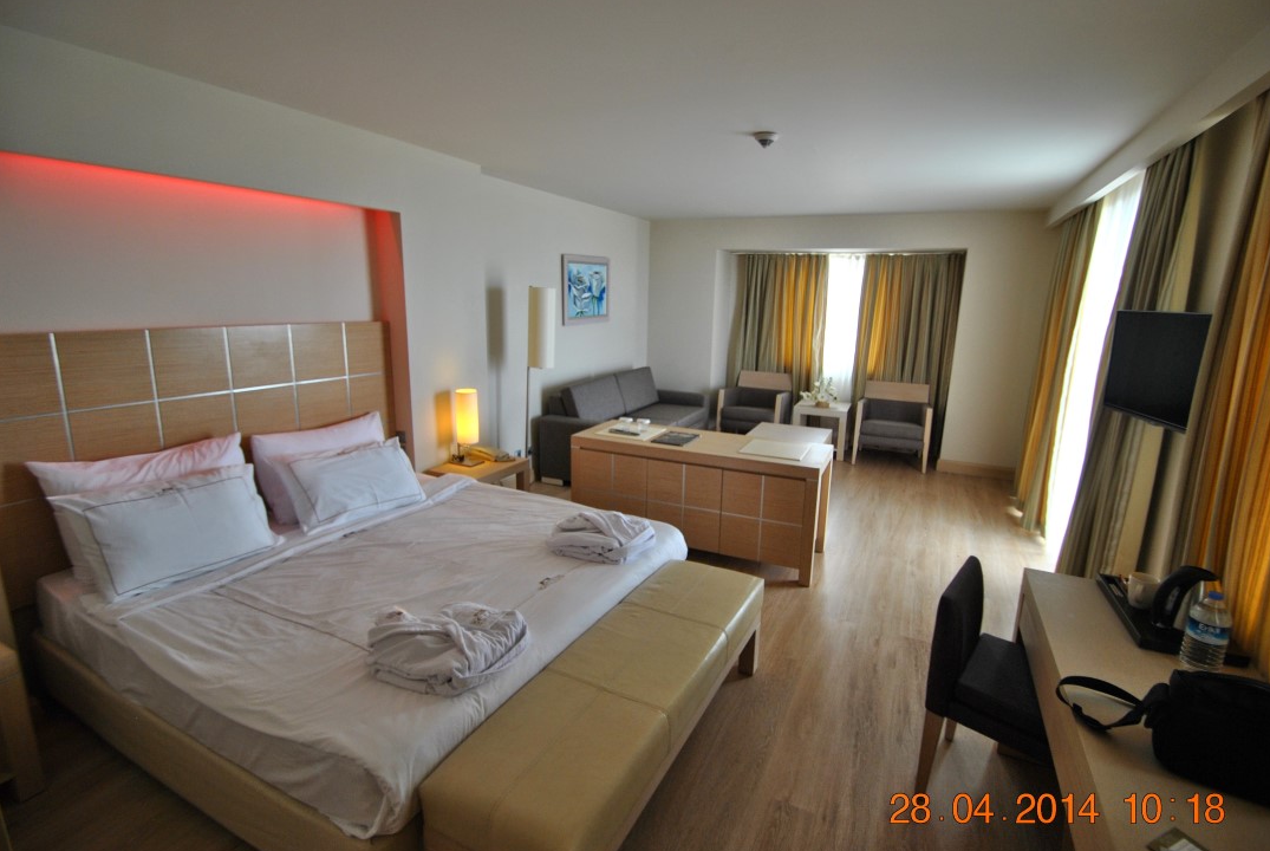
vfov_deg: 73.9
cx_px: 676
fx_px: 565
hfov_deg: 96.5
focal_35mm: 16
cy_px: 423
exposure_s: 1/50
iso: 200
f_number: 3.5
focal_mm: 10
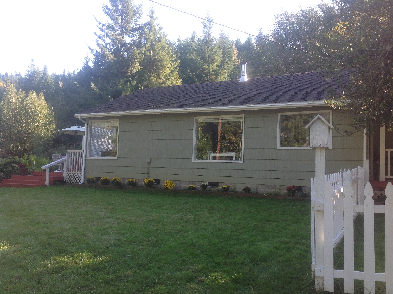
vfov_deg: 40.6
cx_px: 196
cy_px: 147
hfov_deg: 52.7
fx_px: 397
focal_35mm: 35
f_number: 2.4
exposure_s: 1/195
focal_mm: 4.28
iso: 50
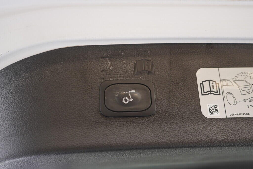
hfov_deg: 53.1
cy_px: 84
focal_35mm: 36
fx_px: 253
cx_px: 126
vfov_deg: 36.9
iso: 250
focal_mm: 24
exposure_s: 1/40
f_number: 2.8
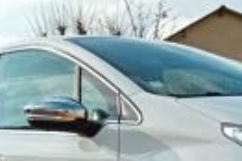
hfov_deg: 19.1
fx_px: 718
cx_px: 157
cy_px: 261
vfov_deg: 12.0
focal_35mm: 107
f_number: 2.8
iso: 100
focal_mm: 3.38
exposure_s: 1/602
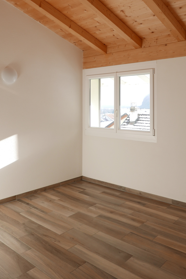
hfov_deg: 42.2
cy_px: 100
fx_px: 240
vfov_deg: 59.2
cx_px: 109
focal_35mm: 31
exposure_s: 1/125
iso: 200
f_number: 4
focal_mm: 10.9
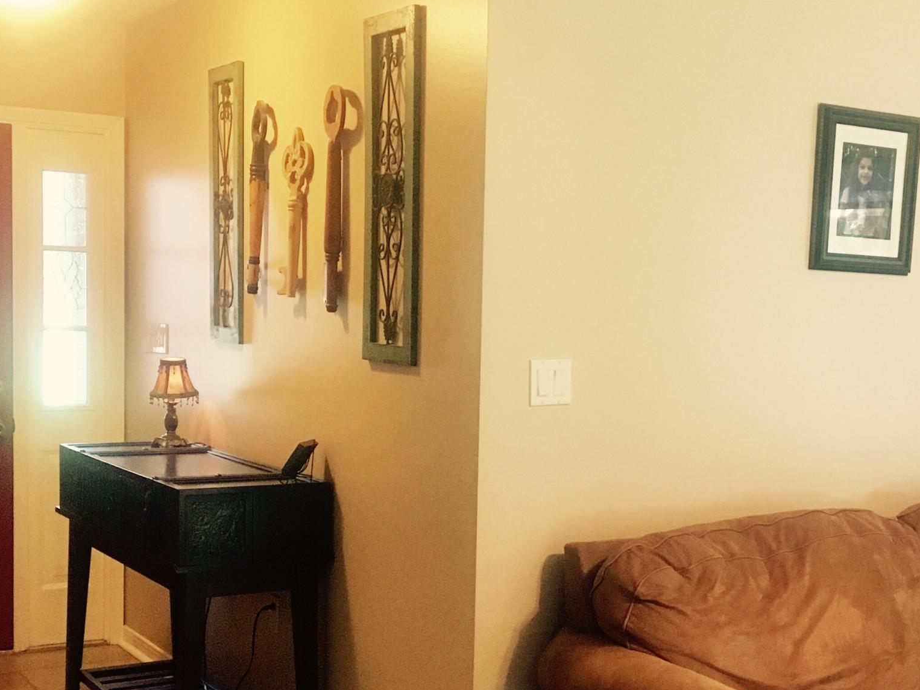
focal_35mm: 57
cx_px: 640
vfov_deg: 25.6
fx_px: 1515
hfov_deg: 33.4
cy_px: 437
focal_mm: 4.15
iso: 200
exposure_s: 1/30
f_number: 2.2
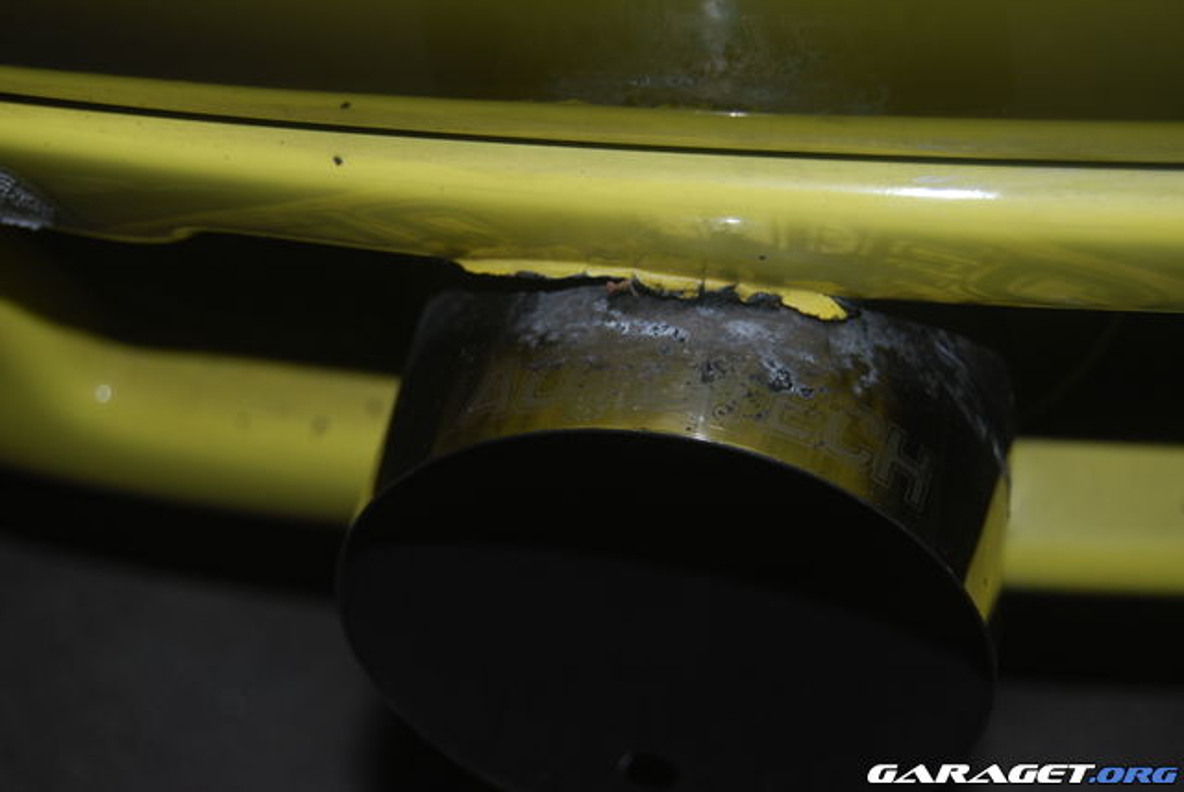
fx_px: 2271
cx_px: 592
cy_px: 396
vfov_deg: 19.8
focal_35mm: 69
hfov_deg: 29.2
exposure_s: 1/60
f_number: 5.3
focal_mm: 46
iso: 200
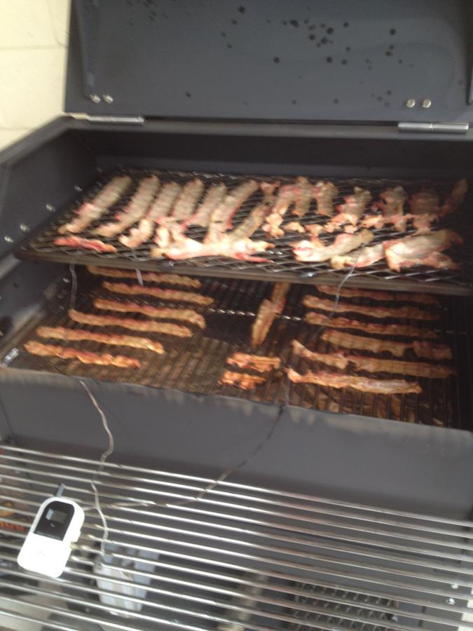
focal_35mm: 35
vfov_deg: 52.6
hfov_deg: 40.7
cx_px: 236
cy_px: 316
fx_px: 638
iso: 50
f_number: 2.4
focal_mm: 4.28
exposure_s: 1/20
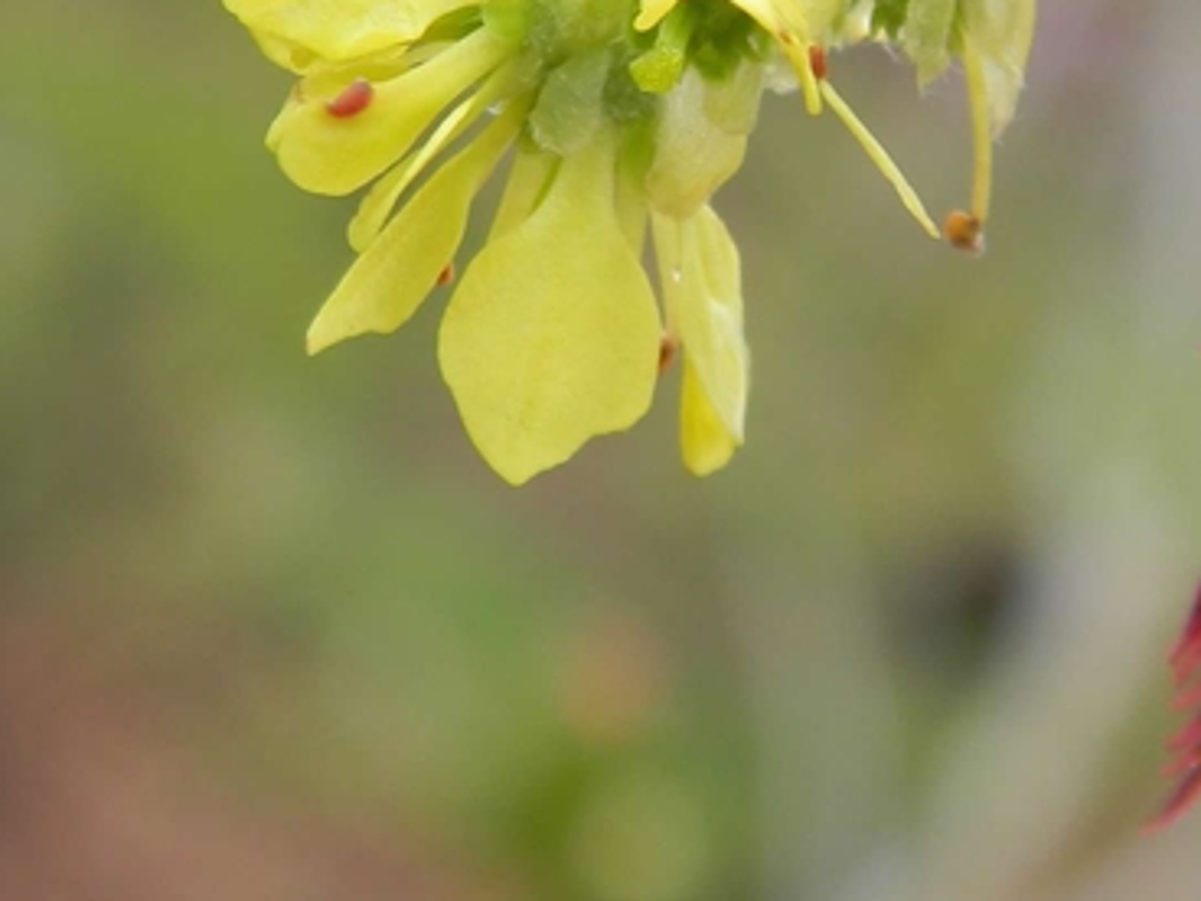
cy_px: -108
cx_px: 884
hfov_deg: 14.1
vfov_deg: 10.5
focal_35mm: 139
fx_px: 4823
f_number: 4.3
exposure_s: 1/132
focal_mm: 12.2
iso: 80
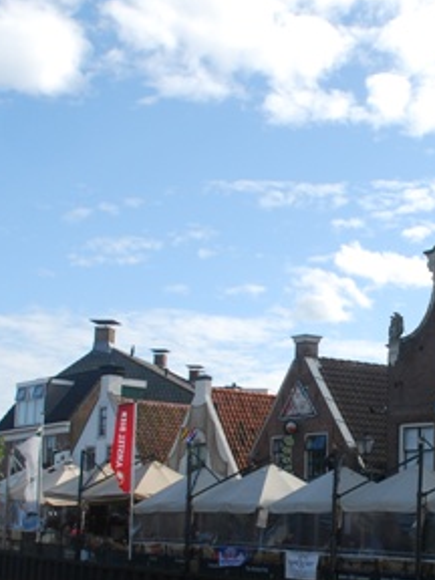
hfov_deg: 18.8
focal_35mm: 77
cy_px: 375
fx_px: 1290
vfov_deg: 25.2
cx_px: 393
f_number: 10
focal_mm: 20
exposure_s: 1/200
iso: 200
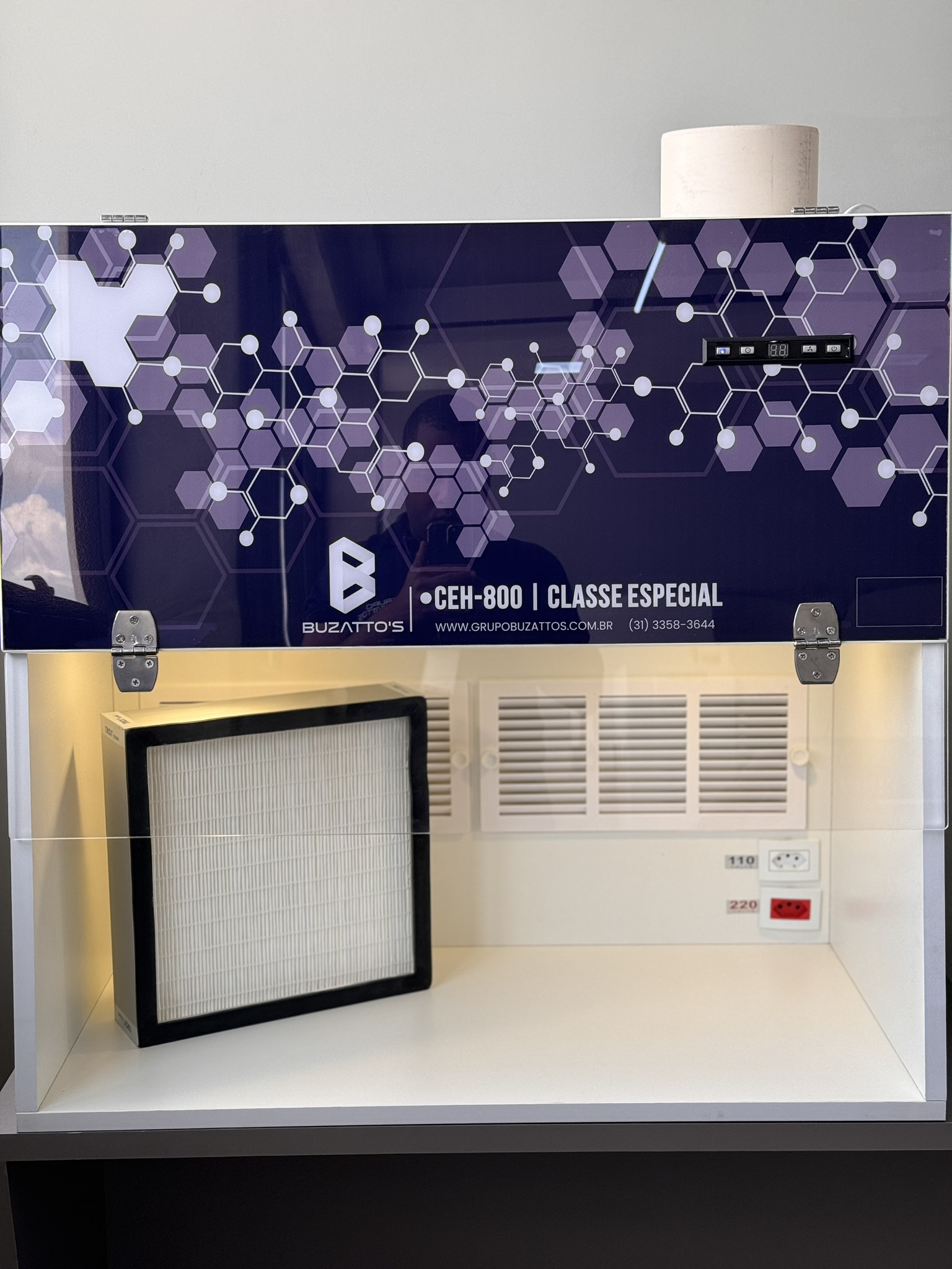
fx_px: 1760
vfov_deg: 39.7
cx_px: 476
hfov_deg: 30.3
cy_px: 634
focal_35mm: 48
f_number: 1.78
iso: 80
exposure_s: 1/158
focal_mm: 6.86
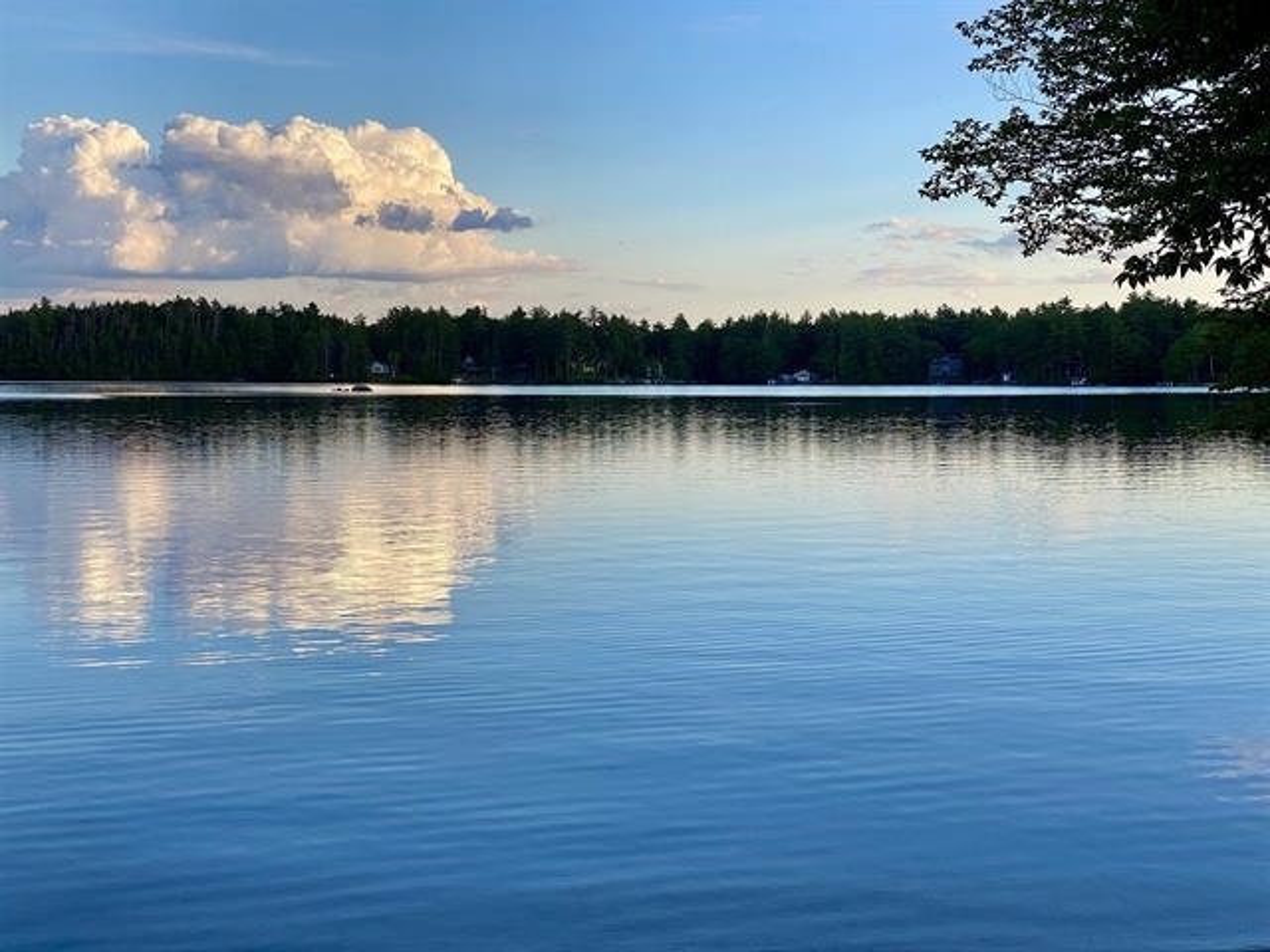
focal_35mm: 52
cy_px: 476
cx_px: 635
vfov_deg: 28.0
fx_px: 1908
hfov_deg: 36.8
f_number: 2
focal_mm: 6
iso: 20
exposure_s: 1/387
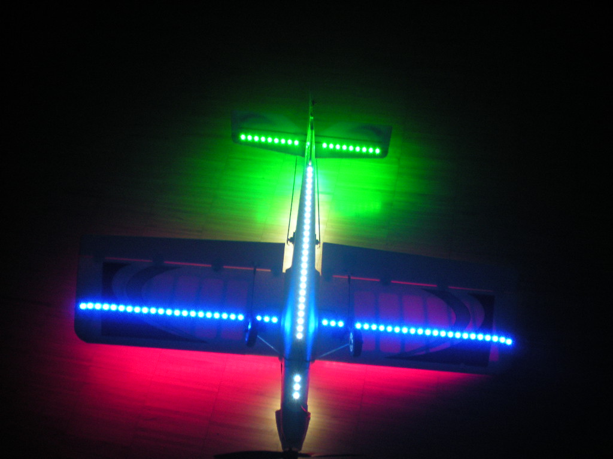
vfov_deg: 37.7
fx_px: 673
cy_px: 230
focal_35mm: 38
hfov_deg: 49.0
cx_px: 306
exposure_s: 1/32.8
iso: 200
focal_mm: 6.3
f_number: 3.1
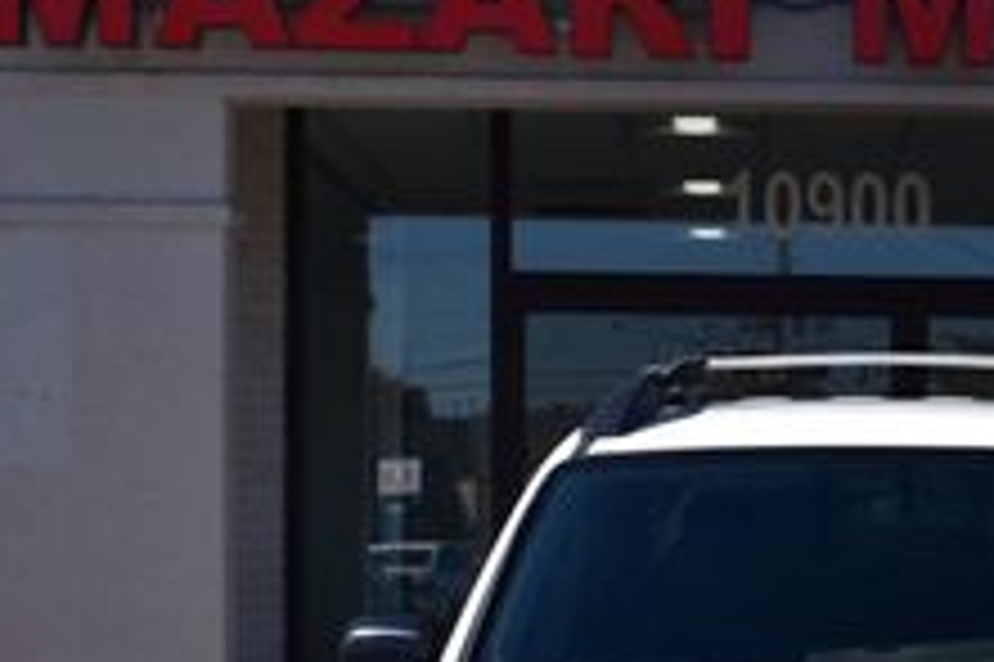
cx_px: 1115
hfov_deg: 16.8
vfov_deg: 11.5
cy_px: 639
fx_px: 3240
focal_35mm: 117
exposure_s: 1/500
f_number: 11
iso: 220
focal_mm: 27
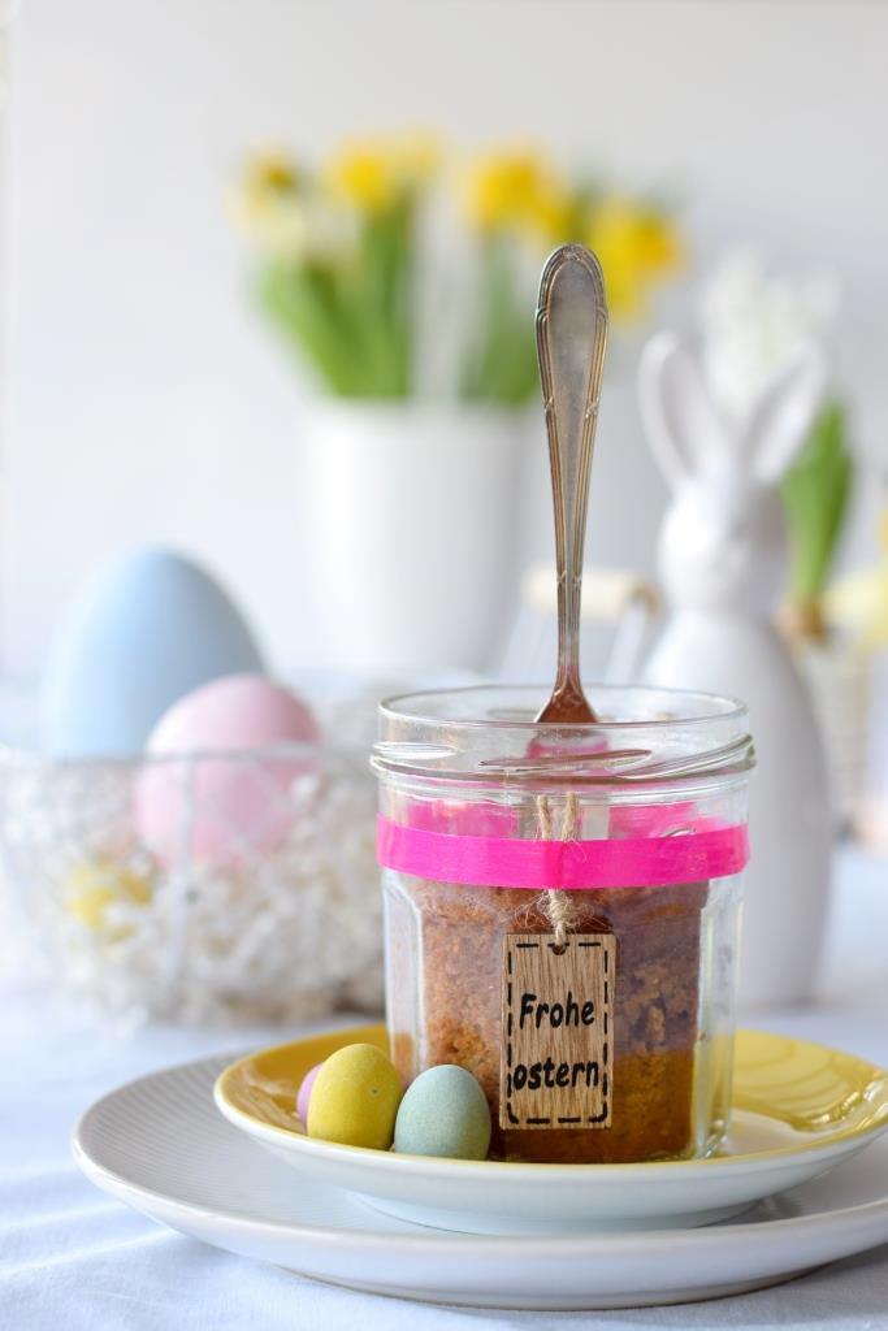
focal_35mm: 75
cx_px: 444
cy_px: 666
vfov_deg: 27.0
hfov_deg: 18.2
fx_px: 2774
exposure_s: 1/80
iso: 200
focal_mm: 50
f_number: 3.5
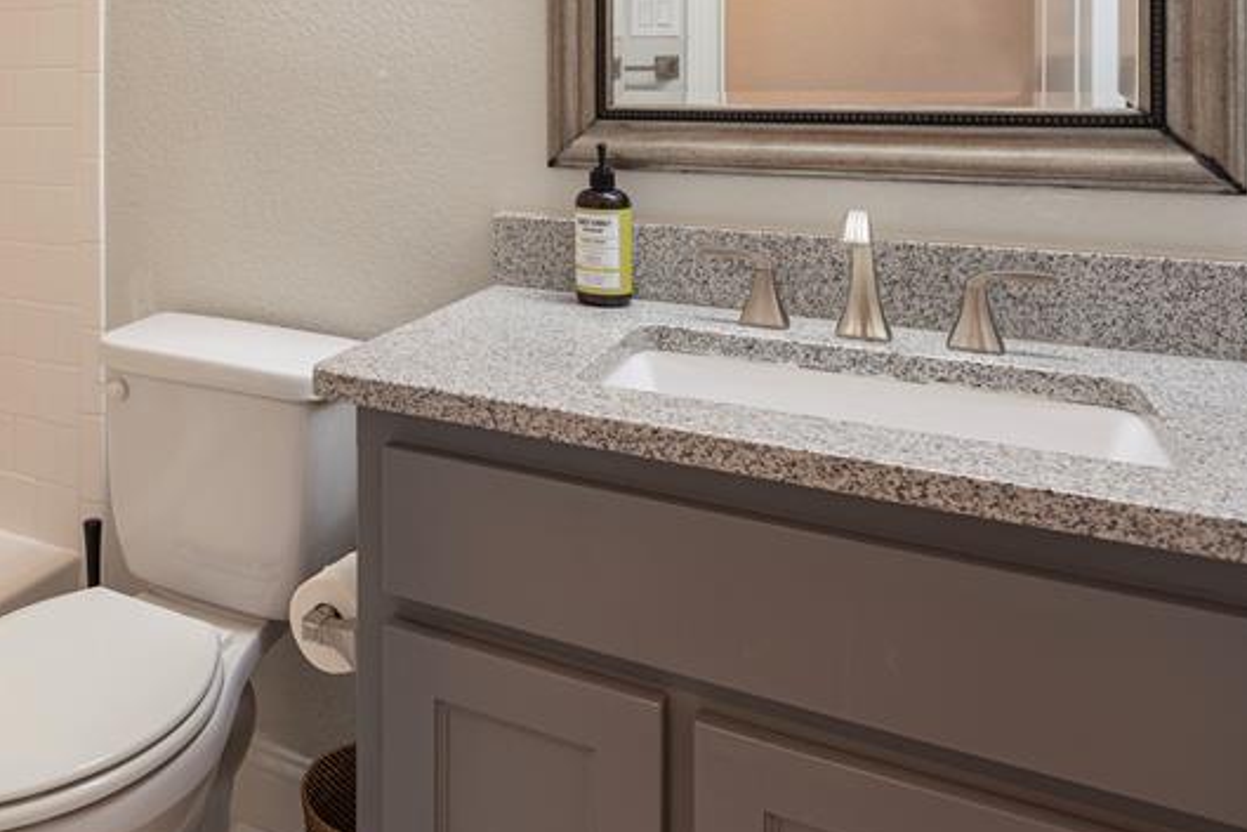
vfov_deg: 39.4
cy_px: 86
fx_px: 1074
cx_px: 262
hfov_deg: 56.2
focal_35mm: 31
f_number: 7.1
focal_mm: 16
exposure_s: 1/2.5
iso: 100
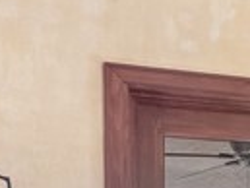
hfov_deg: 14.9
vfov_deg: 12.0
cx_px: 483
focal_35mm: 111
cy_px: 362
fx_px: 802
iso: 200
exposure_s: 1/4
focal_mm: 7
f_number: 7.1
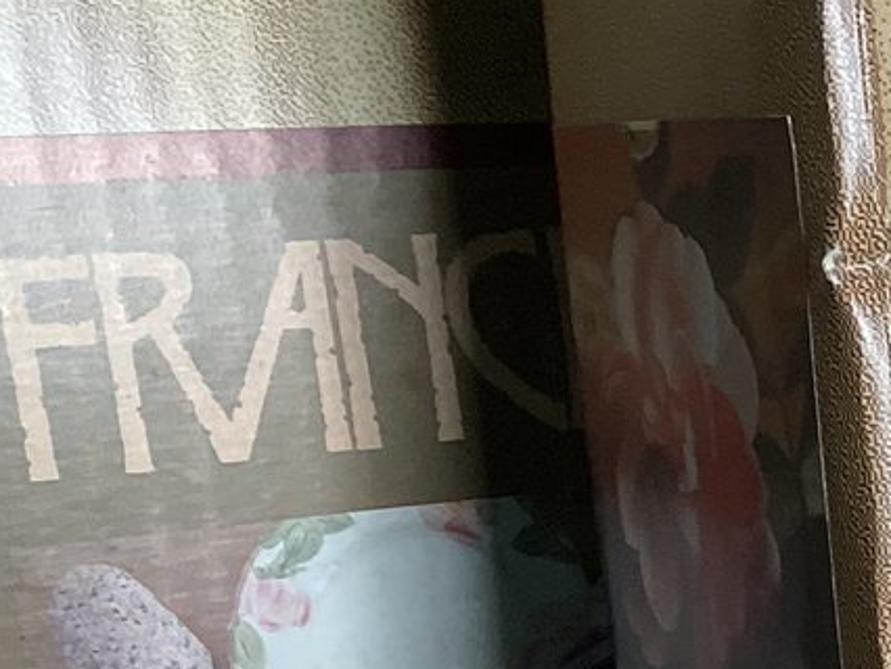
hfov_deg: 15.9
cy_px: 1042
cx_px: 1473
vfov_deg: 12.7
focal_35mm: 110
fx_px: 2833
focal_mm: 3.3
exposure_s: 1/60
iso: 80
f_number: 2.4
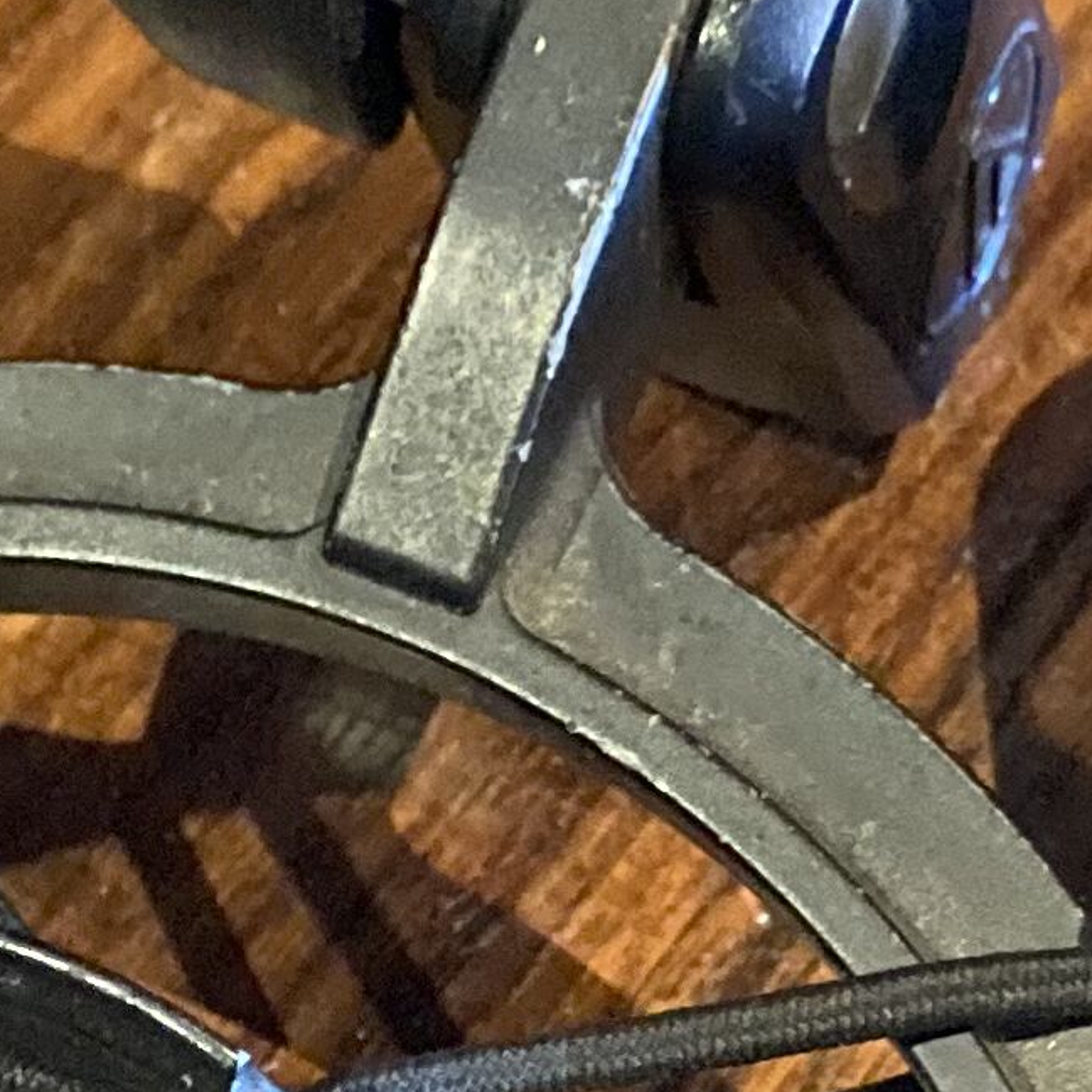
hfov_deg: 11.3
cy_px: 1608
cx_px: 864
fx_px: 5496
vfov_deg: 10.9
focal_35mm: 154
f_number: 1.8
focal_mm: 3.99
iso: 500
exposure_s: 1/25
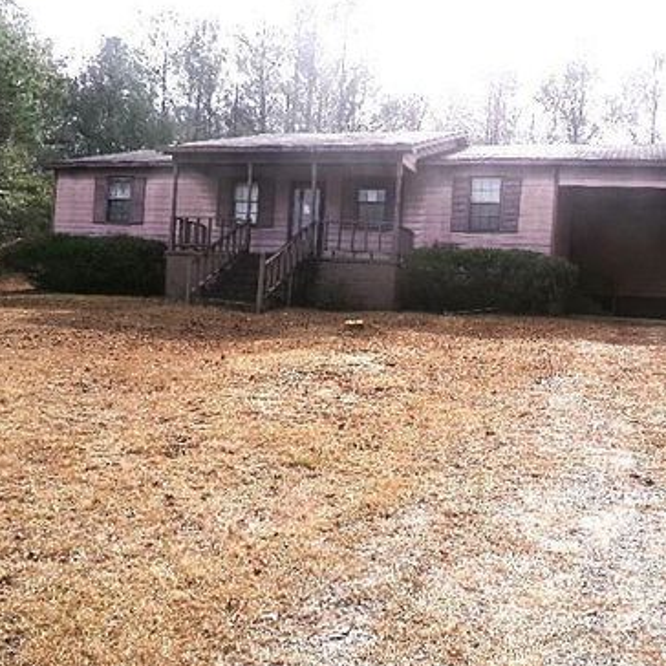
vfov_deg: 48.5
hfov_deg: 48.0
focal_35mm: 34
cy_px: 334
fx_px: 740
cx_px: 415
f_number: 3.8
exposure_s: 1/640
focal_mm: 5
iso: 100
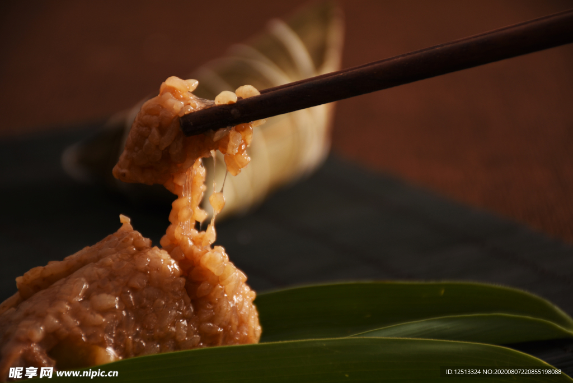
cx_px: 286
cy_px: 192
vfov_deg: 6.5
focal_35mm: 210
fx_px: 3343
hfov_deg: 9.8
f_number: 5.6
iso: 100
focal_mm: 140
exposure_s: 1/80
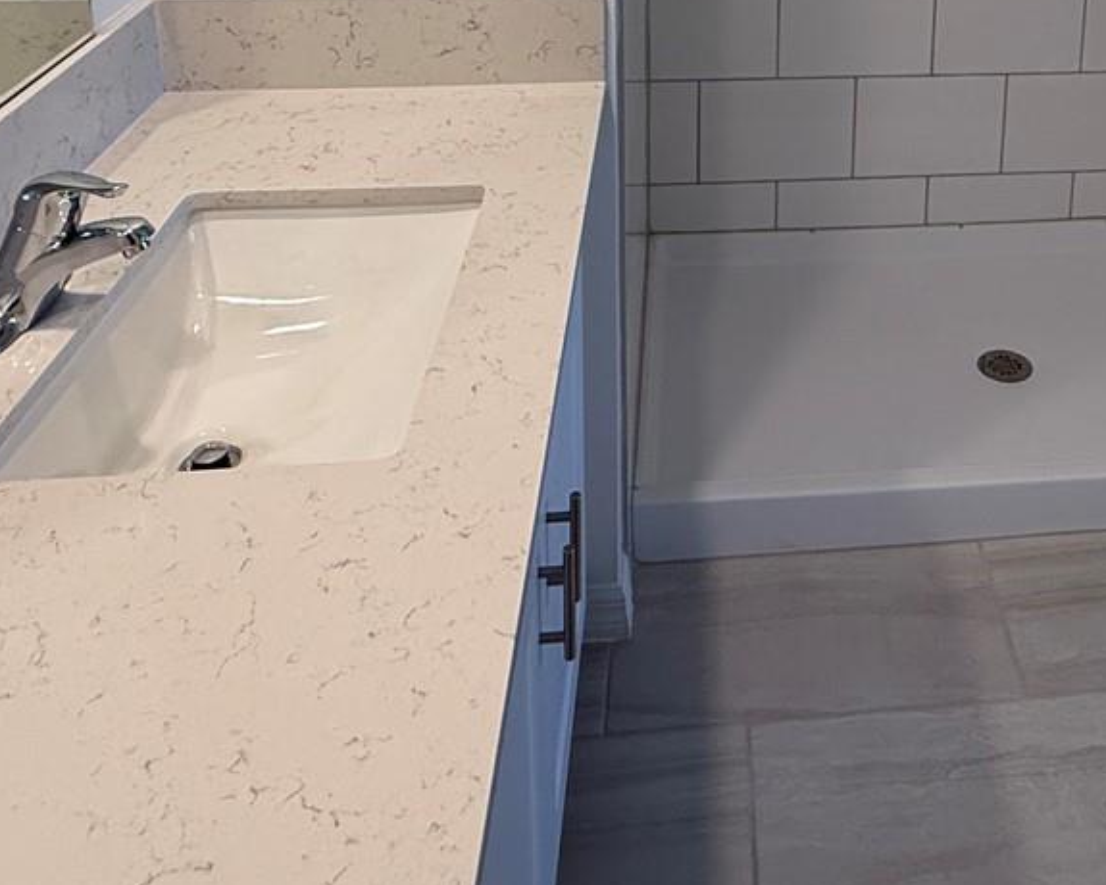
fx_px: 1244
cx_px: 871
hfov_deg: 45.7
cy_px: -135
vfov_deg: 33.2
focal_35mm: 38
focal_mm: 2.22
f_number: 2.2
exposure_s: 1/120
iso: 125
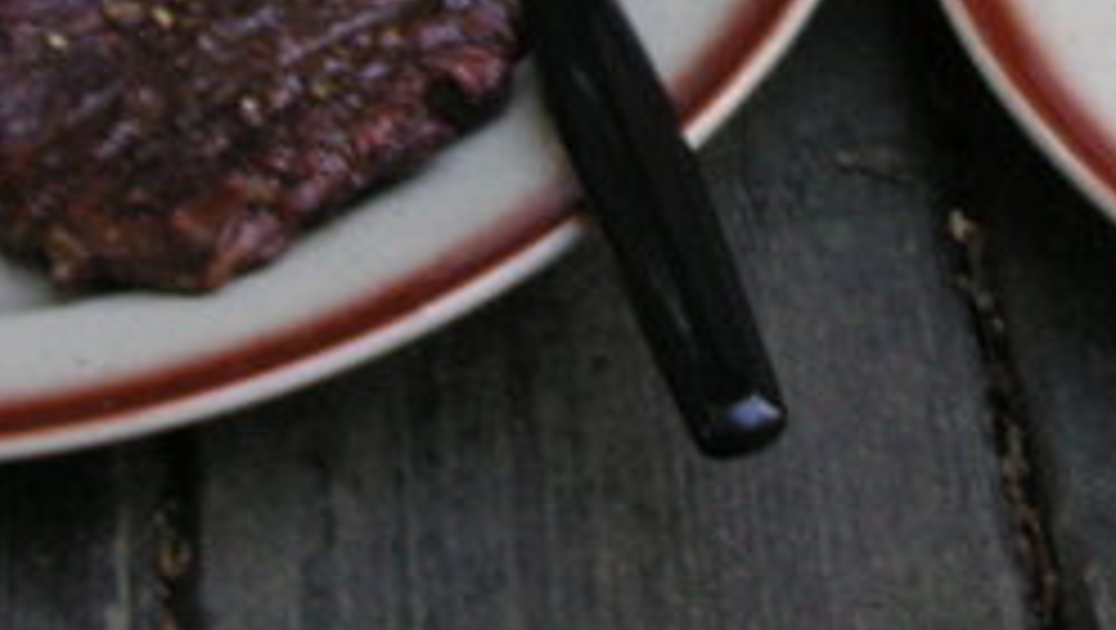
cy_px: -162
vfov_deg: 9.2
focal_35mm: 130
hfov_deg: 16.4
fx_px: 3850
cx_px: 896
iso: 80
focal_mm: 6.1
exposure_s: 1/45
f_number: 2.8
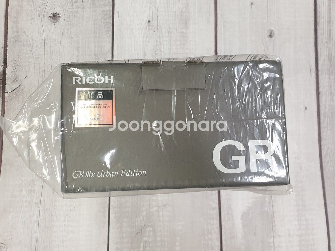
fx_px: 252
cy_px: 126
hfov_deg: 67.3
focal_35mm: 26
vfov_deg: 53.1
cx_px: 168
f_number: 2.4
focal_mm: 4.3
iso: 250
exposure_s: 1/60
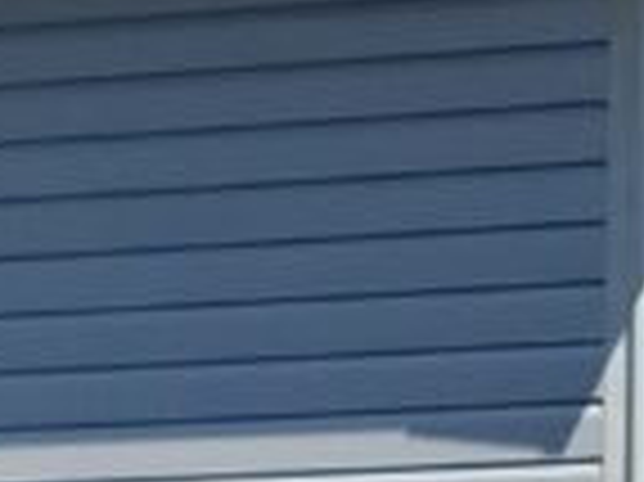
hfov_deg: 10.1
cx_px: -464
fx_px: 3457
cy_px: 996
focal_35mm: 186
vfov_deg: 7.6
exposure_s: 1/2080
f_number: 1.7
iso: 50
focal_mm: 4.2
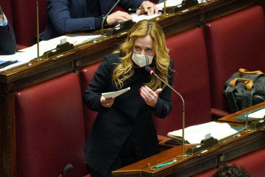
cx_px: 132
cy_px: 88
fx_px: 4416
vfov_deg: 2.3
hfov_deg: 3.4
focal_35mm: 600
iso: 12800
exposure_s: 1/125
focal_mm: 400
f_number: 5.6
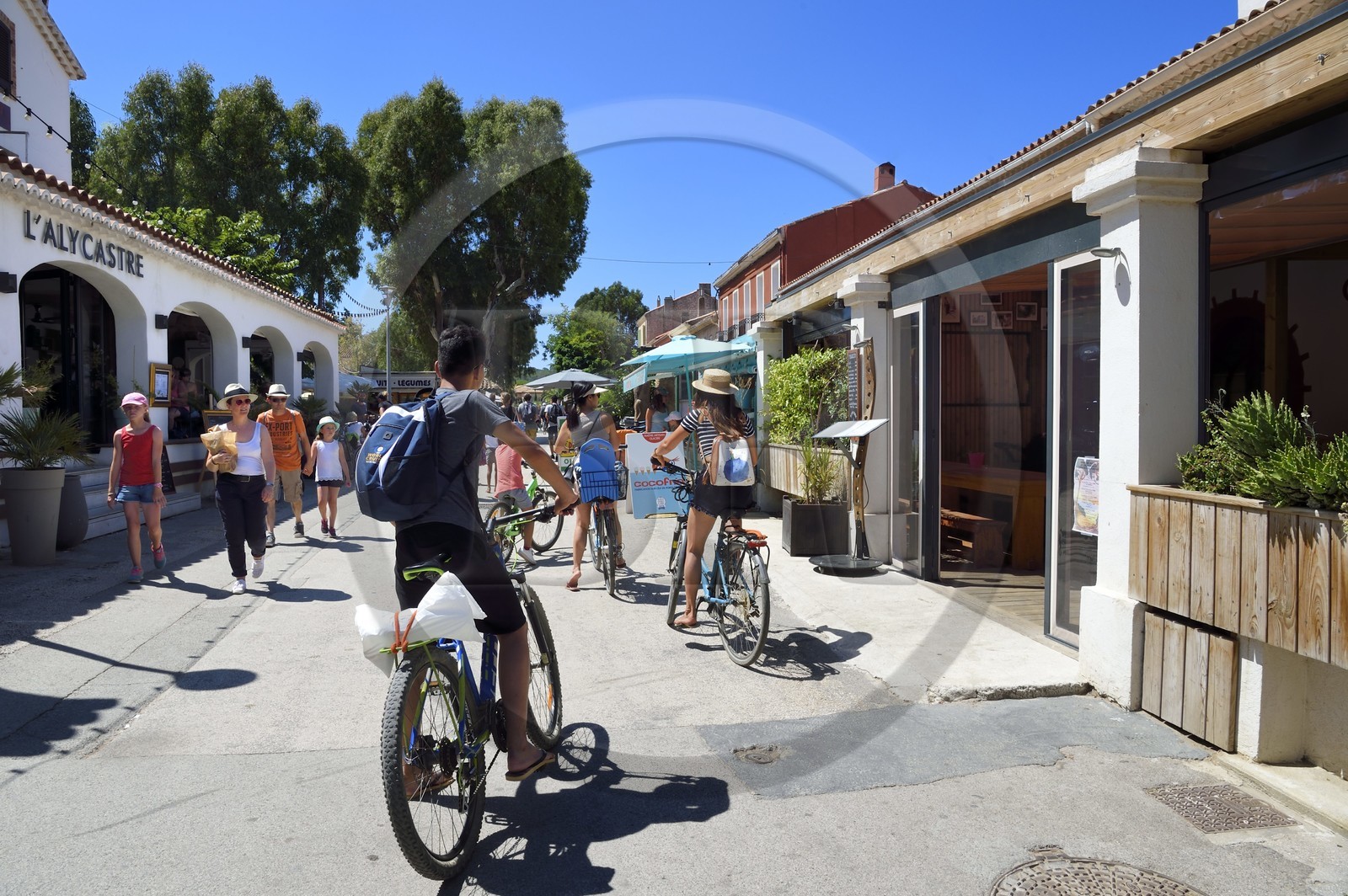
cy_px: 448
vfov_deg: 49.5
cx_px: 674
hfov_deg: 69.4
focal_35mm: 26
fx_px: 973
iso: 200
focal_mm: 26
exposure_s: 1/250
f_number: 14
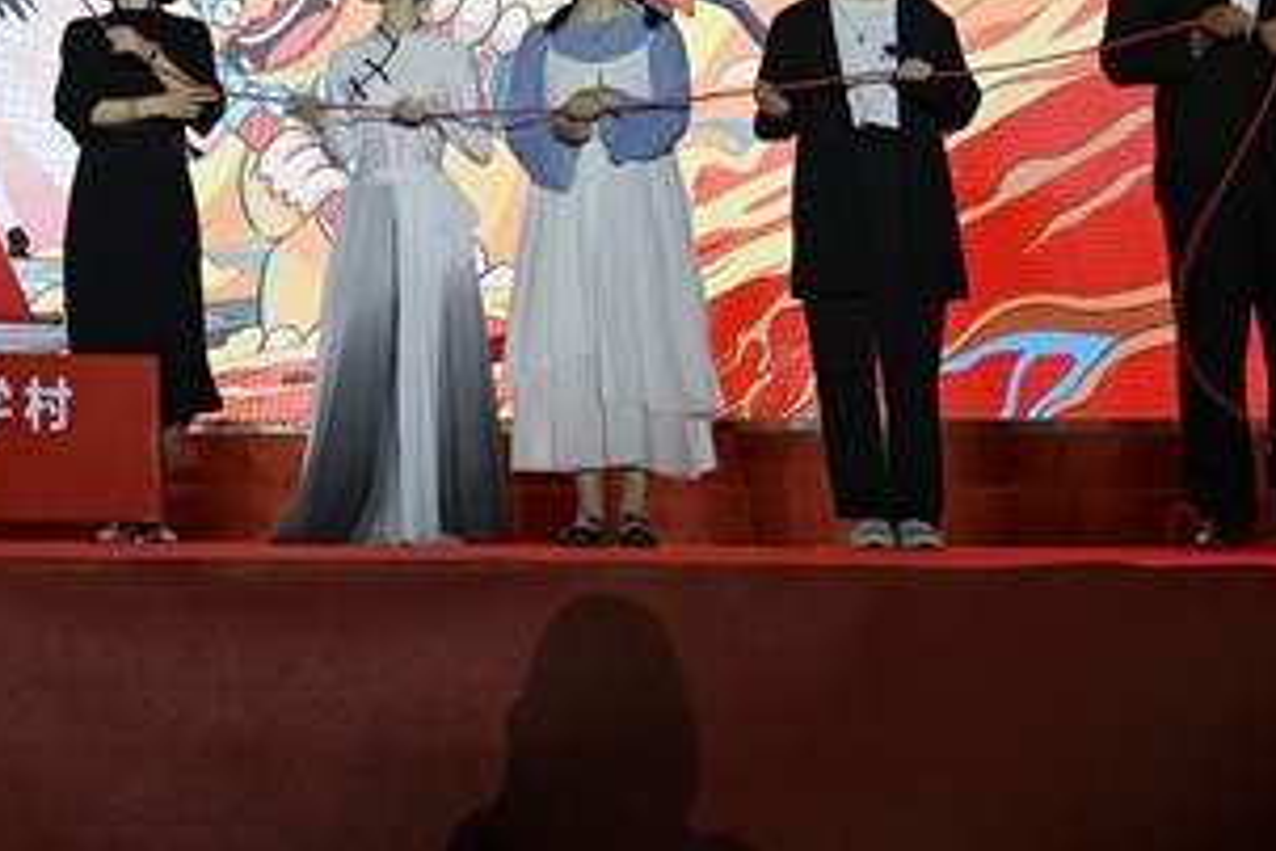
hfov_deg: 20.3
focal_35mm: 95
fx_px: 3367
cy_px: -244
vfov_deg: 13.9
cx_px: -194
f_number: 4.8
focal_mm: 36
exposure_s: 1/50
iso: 100
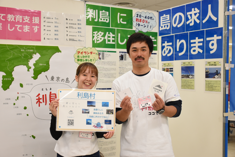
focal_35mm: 48
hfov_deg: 41.1
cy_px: 78
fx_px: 313
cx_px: 118
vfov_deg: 28.1
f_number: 4
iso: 1000
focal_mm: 32
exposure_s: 1/160
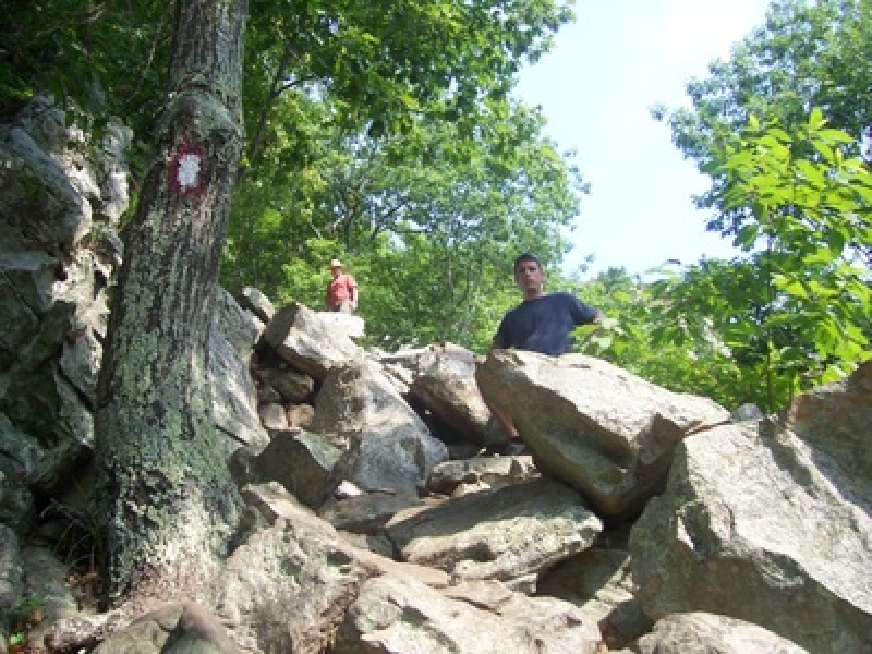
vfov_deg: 41.8
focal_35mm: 34
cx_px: 436
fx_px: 856
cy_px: 327
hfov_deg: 54.0
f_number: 2.7
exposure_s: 1/350
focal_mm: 5.6
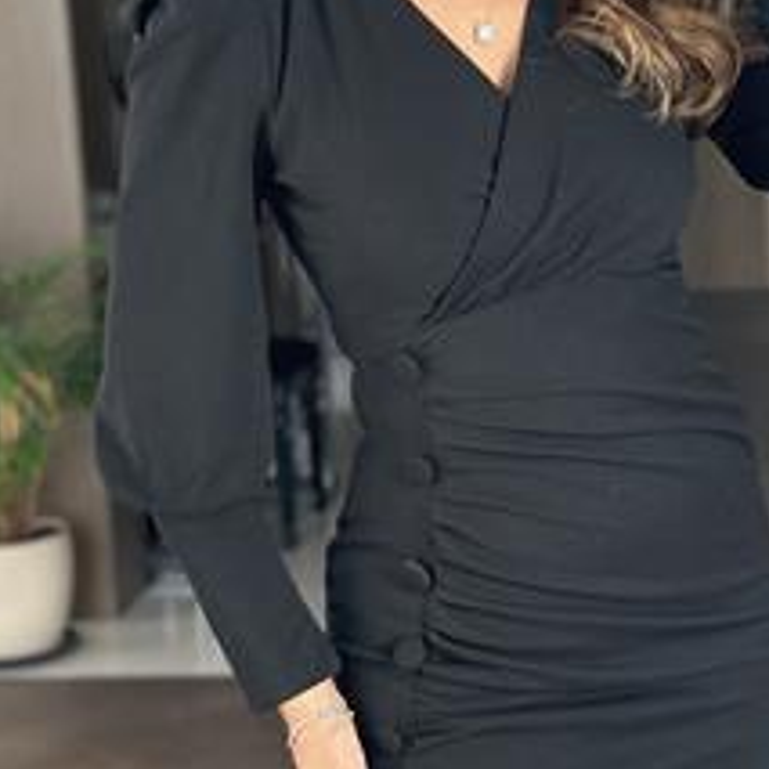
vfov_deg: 17.2
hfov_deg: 17.1
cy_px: 303
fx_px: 2538
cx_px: 560
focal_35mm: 101
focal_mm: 6.86
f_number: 1.78
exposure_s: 1/72
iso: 125
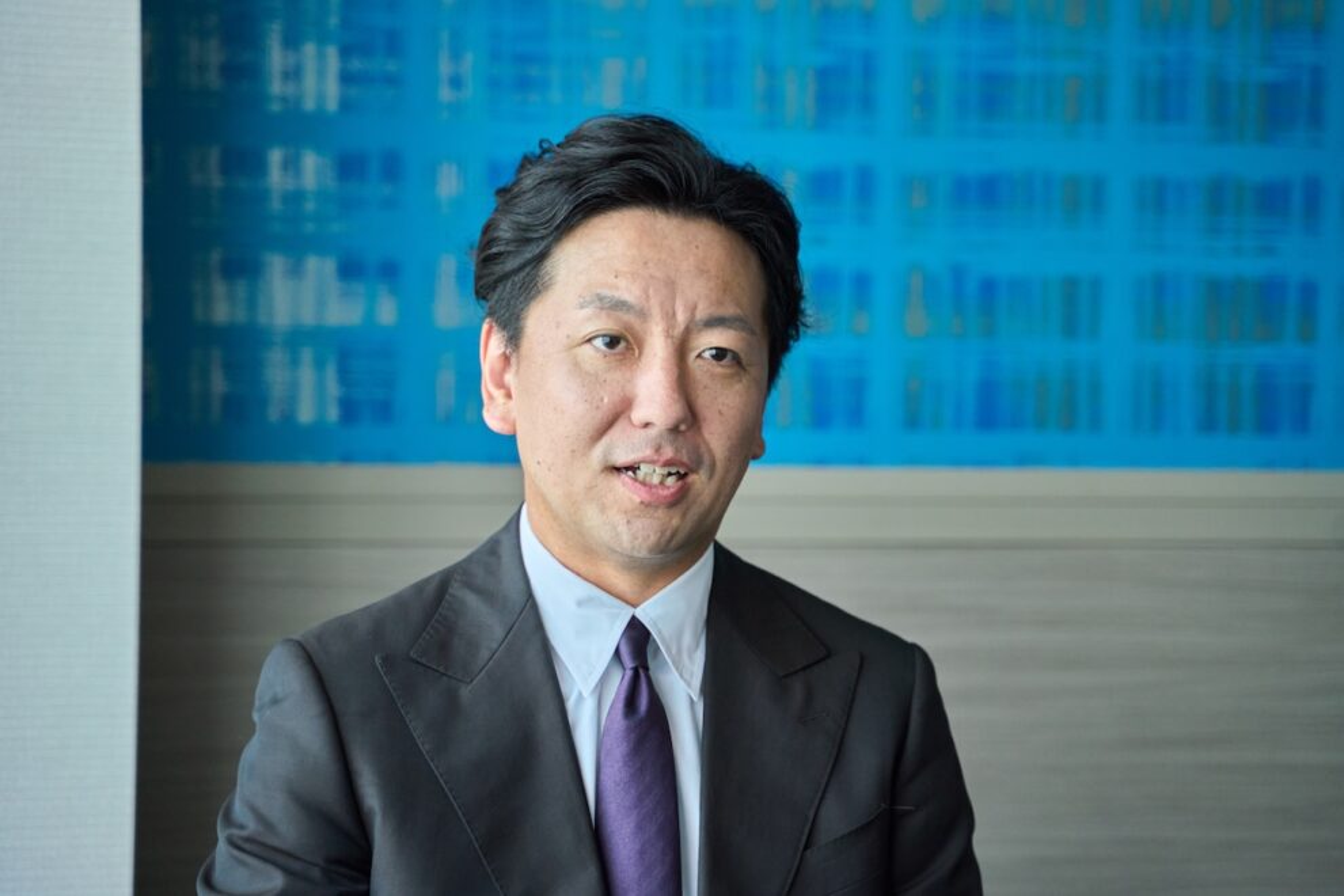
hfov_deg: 27.0
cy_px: 448
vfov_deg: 18.2
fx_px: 2800
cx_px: 672
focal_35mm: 75
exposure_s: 1/125
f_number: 2.8
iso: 1250
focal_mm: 75
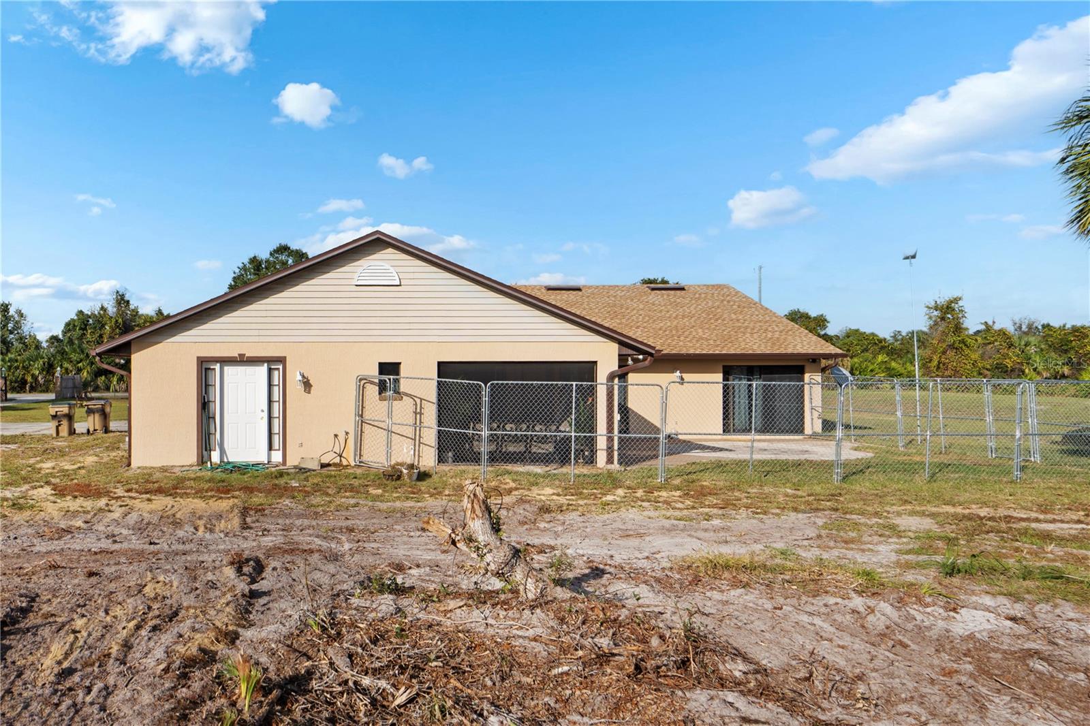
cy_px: 363
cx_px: 545
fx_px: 817
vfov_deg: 47.9
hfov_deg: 67.4
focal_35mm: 27
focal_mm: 18
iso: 100
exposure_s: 1/125
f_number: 8
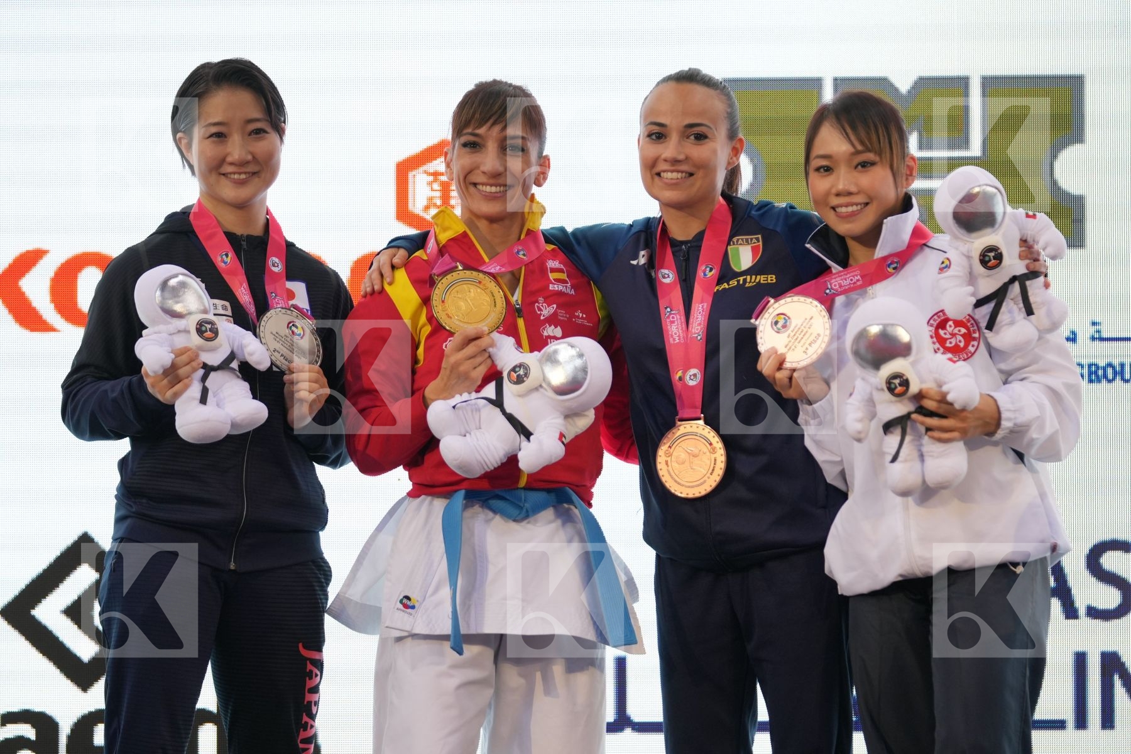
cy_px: 377
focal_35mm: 228
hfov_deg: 9.0
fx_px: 7162
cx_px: 566
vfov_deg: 6.0
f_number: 2.8
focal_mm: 152
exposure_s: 1/250
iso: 500
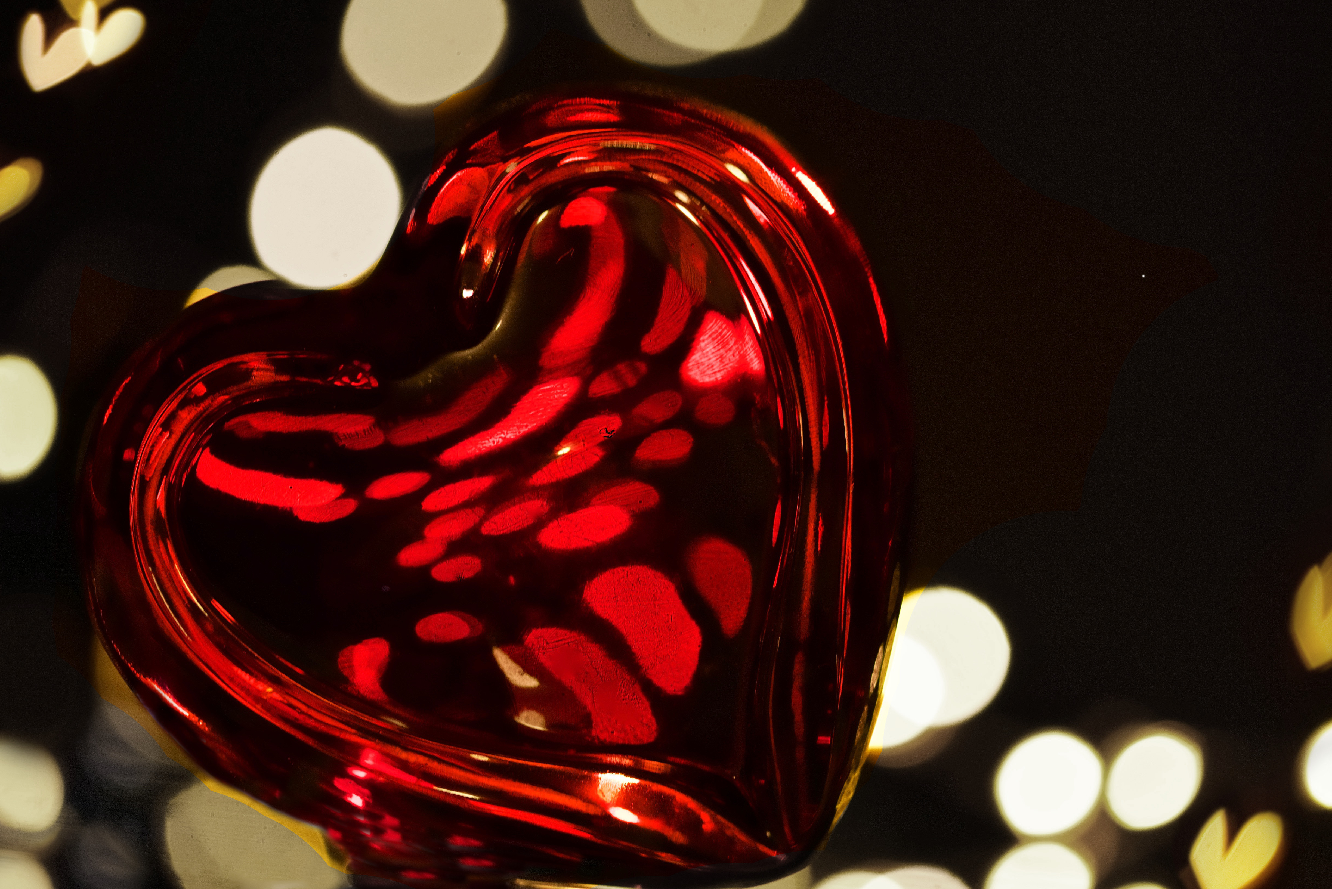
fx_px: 4775
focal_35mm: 129
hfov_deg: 15.9
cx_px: 721
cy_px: 410
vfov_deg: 10.6
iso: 800
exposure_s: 1/60
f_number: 4
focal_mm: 105
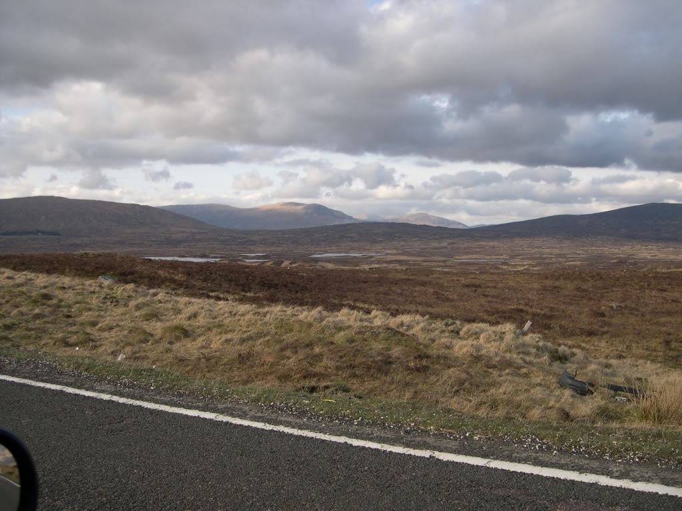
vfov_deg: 37.7
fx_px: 749
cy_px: 256
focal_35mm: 38
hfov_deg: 49.0
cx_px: 341
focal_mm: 8
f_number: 2.8
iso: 100
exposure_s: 1/626
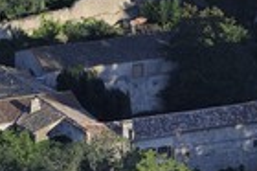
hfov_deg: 3.4
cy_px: -13
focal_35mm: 599
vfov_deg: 2.3
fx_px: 4271
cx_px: 200
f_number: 7.1
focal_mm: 200
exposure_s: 1/500
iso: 400
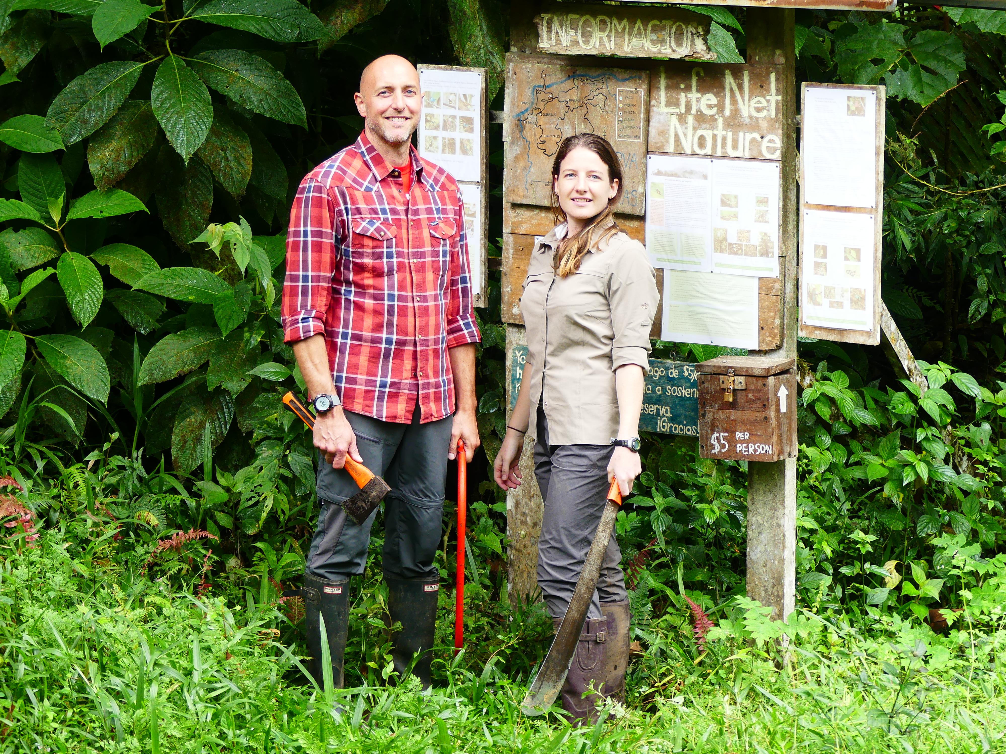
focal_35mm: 140
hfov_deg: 14.1
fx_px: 4069
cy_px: 377
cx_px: 503
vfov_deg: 10.6
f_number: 2.8
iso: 100
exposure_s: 1/80
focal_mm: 25.2
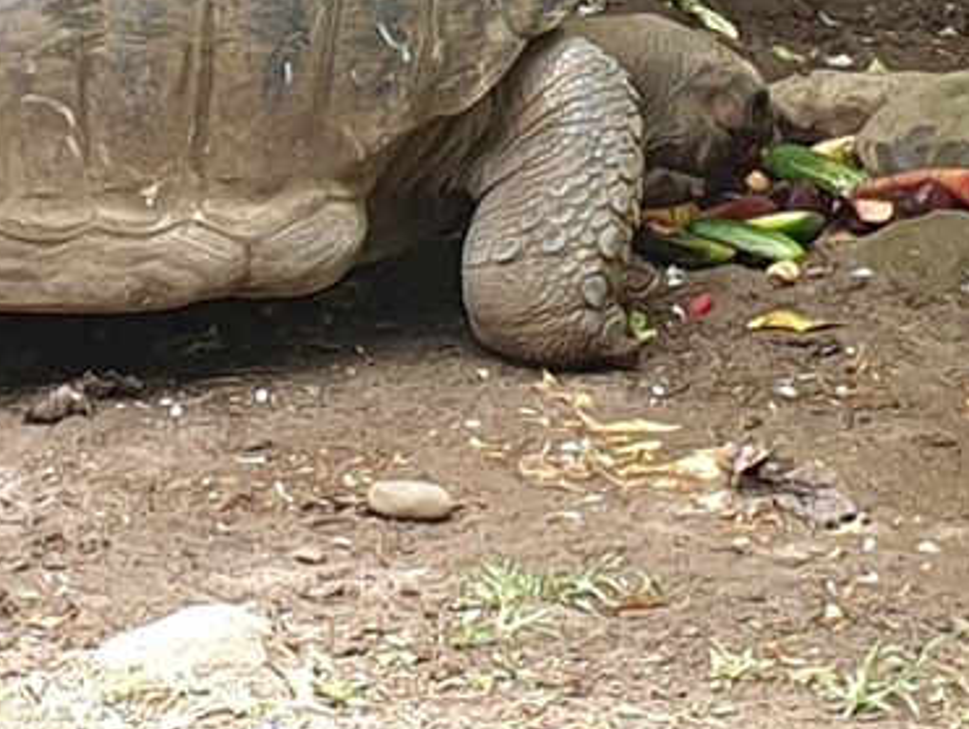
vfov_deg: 25.3
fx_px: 1569
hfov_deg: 33.7
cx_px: 251
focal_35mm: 56
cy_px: 63
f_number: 2.4
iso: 50
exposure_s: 1/145
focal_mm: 4.3
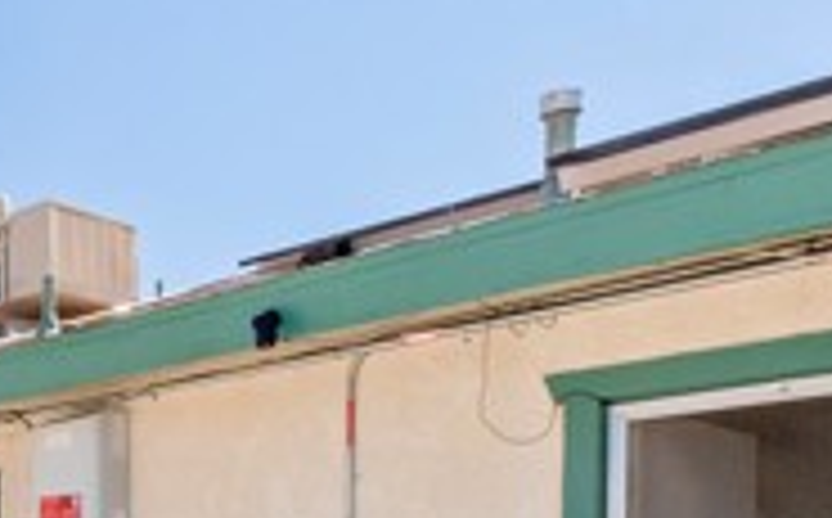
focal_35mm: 53
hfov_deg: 32.4
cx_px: -139
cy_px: 642
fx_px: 1200
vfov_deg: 22.2
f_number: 22
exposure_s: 1/250
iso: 400
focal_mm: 10
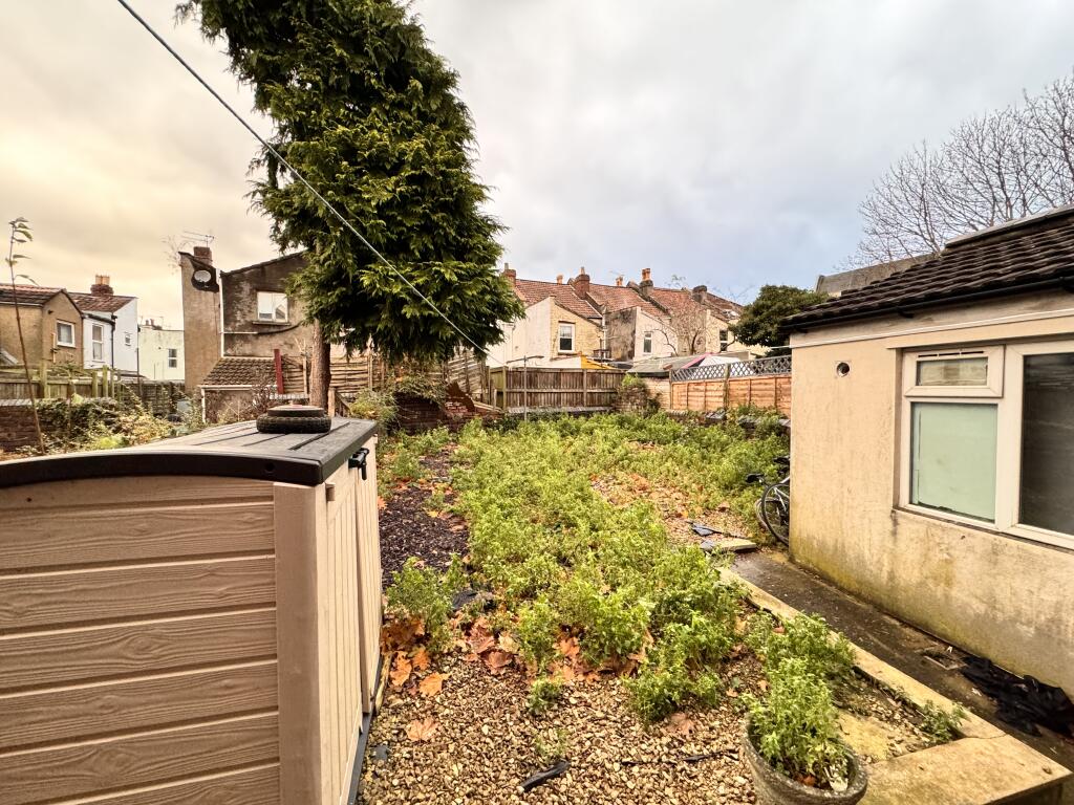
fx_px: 434
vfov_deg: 85.7
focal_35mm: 14
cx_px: 537
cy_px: 402
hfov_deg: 102.1
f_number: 2.2
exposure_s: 1/80
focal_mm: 2.22
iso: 320
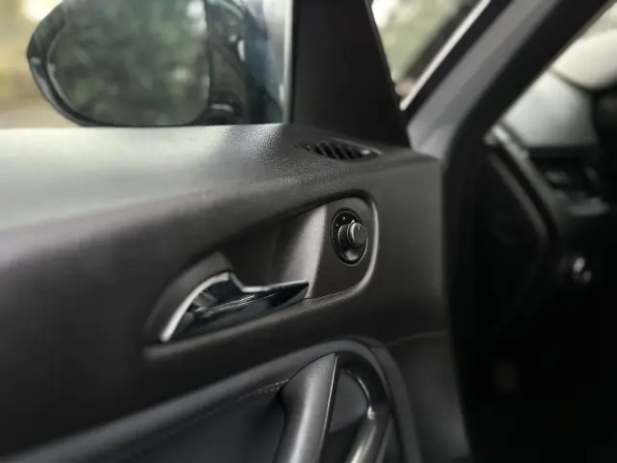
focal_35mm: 24
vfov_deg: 56.8
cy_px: 232
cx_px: 308
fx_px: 428
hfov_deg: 71.6
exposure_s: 1/121
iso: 100
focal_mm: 6.86
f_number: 1.78
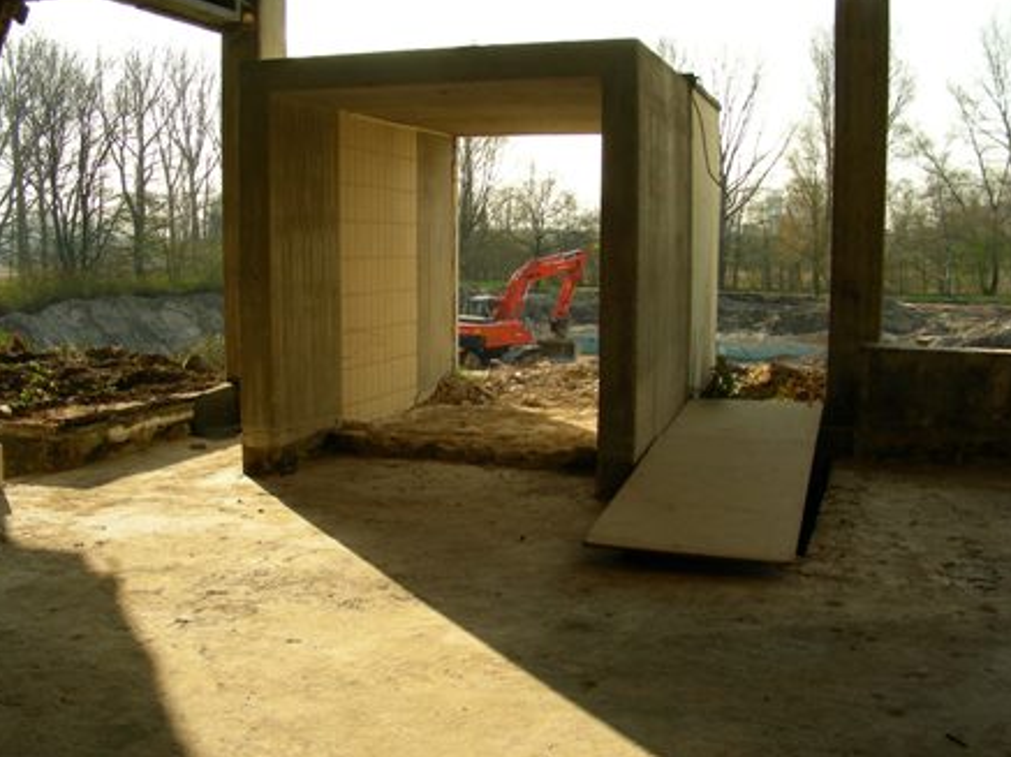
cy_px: 373
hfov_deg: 47.9
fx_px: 1138
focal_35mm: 39
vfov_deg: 36.8
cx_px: 502
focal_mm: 6.3
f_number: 4
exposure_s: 1/262
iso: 50
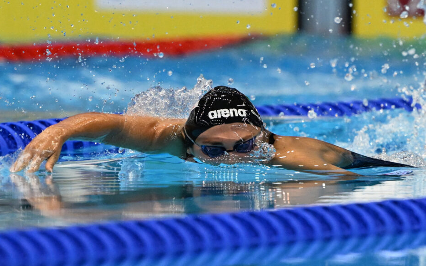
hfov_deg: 3.2
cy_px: 129
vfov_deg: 2.0
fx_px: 7591
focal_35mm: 654
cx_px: 210
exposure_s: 1/2000
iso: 4000
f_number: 3.5
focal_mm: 400
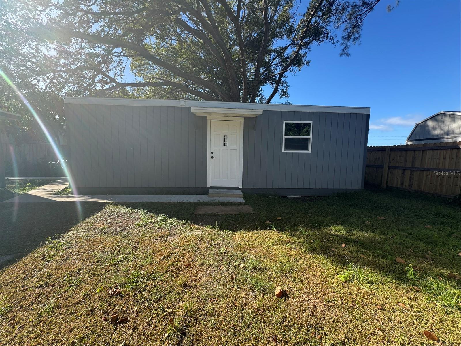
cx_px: 230
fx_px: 186
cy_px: 173
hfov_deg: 102.1
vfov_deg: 85.7
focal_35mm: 14
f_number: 2.2
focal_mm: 2.22
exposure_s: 1/381
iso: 40
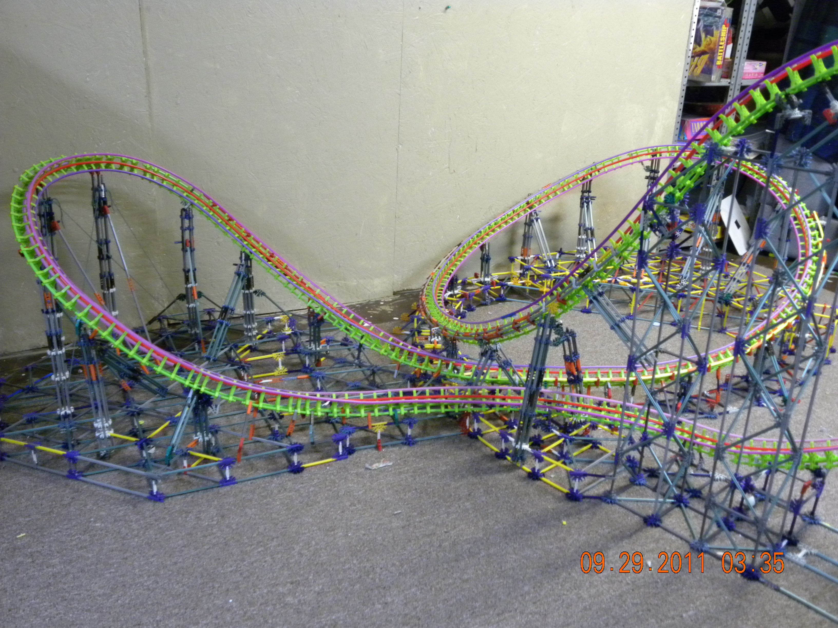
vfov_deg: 42.9
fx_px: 799
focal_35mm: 33
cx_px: 419
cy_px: 314
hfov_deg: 55.4
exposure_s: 1/13.8
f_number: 2.8
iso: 400
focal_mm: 5.9
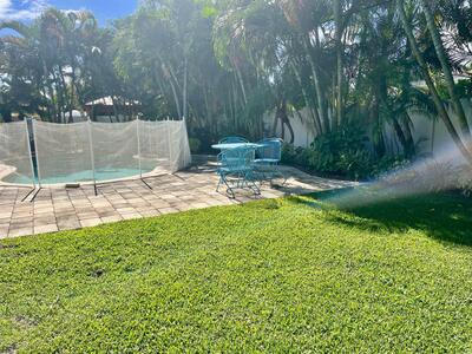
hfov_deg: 67.3
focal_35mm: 26
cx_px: 236
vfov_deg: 53.1
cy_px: 177
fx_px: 355
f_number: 1.6
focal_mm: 4.2
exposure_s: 1/2618
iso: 32
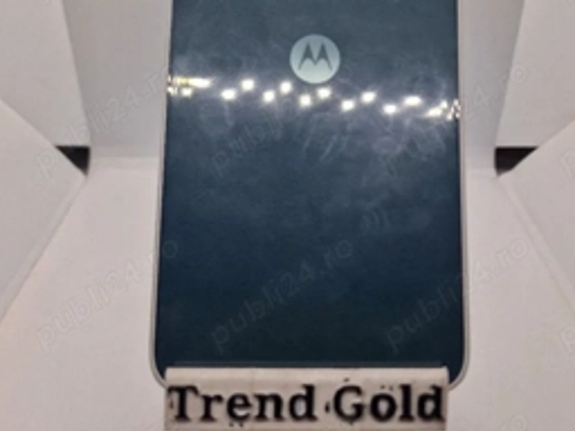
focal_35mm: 36
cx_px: 326
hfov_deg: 51.2
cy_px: 144
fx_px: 598
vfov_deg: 39.2
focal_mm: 6.4
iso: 50
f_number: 1.8
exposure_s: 1/182
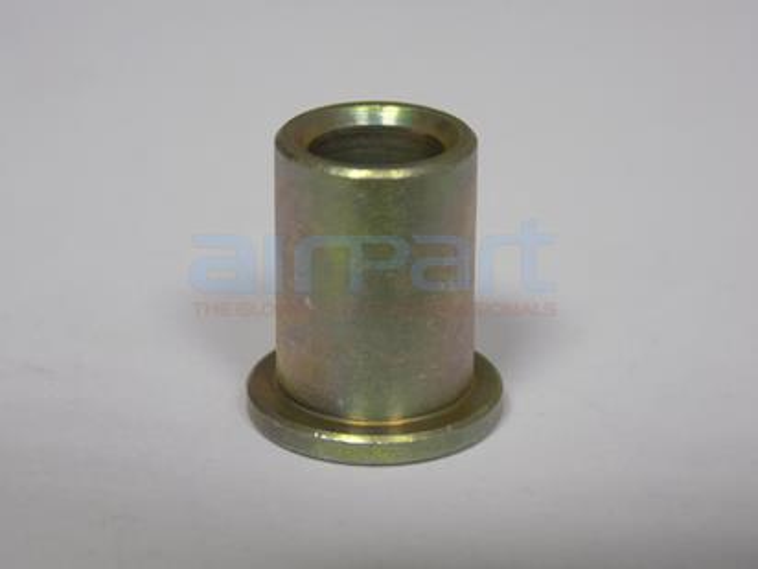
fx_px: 2584
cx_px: 379
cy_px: 284
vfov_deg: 12.6
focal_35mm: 118
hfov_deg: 16.7
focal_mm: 20.9
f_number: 4.8
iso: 400
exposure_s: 1/25
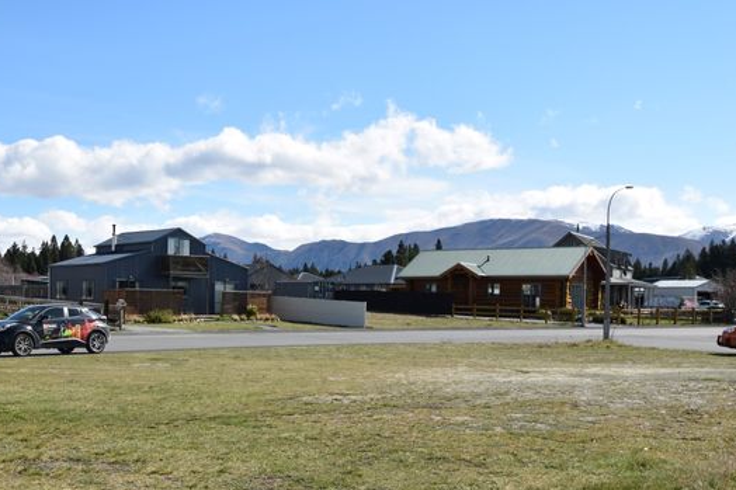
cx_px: 206
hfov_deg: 43.4
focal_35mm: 44
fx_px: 899
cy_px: 358
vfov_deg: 30.1
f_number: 13
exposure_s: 1/200
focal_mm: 20
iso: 100
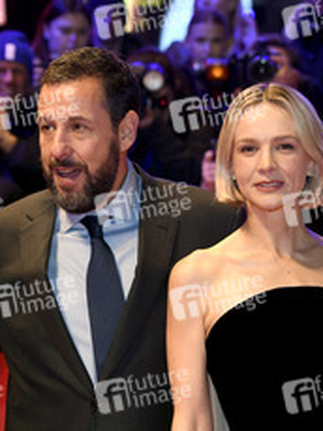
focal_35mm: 151
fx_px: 1882
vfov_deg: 13.1
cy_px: 251
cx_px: 168
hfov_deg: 9.8
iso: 1250
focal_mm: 80
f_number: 5
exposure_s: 1/200
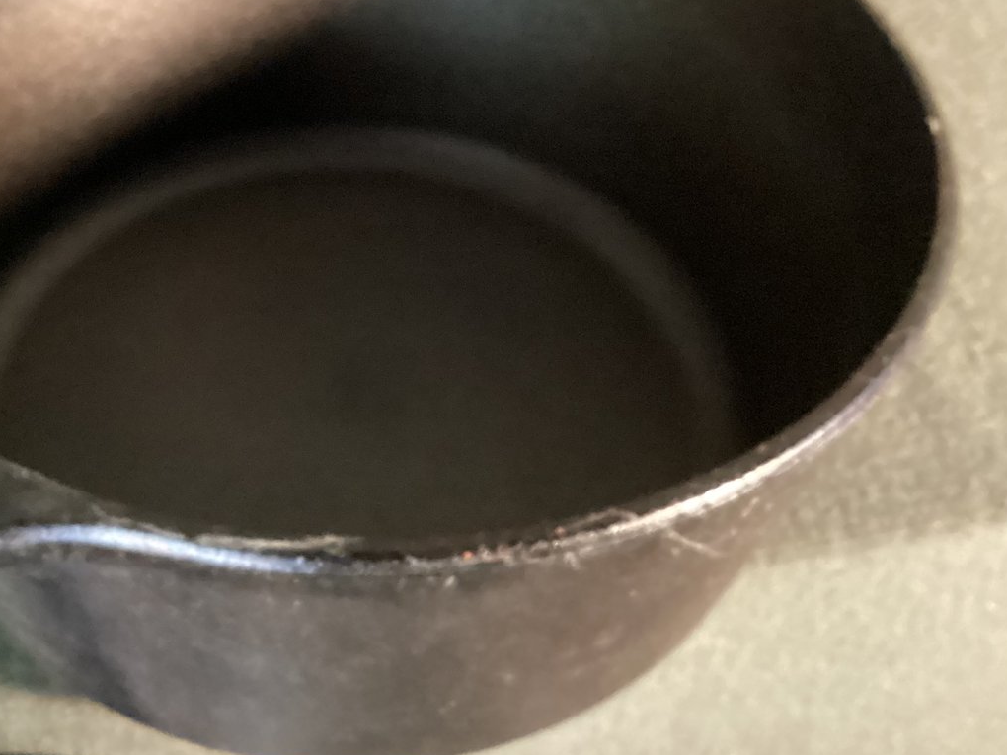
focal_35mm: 46
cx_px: 362
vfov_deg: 31.2
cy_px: 235
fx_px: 1338
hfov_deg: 40.9
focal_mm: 3.3
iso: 800
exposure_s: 1/20
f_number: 2.4
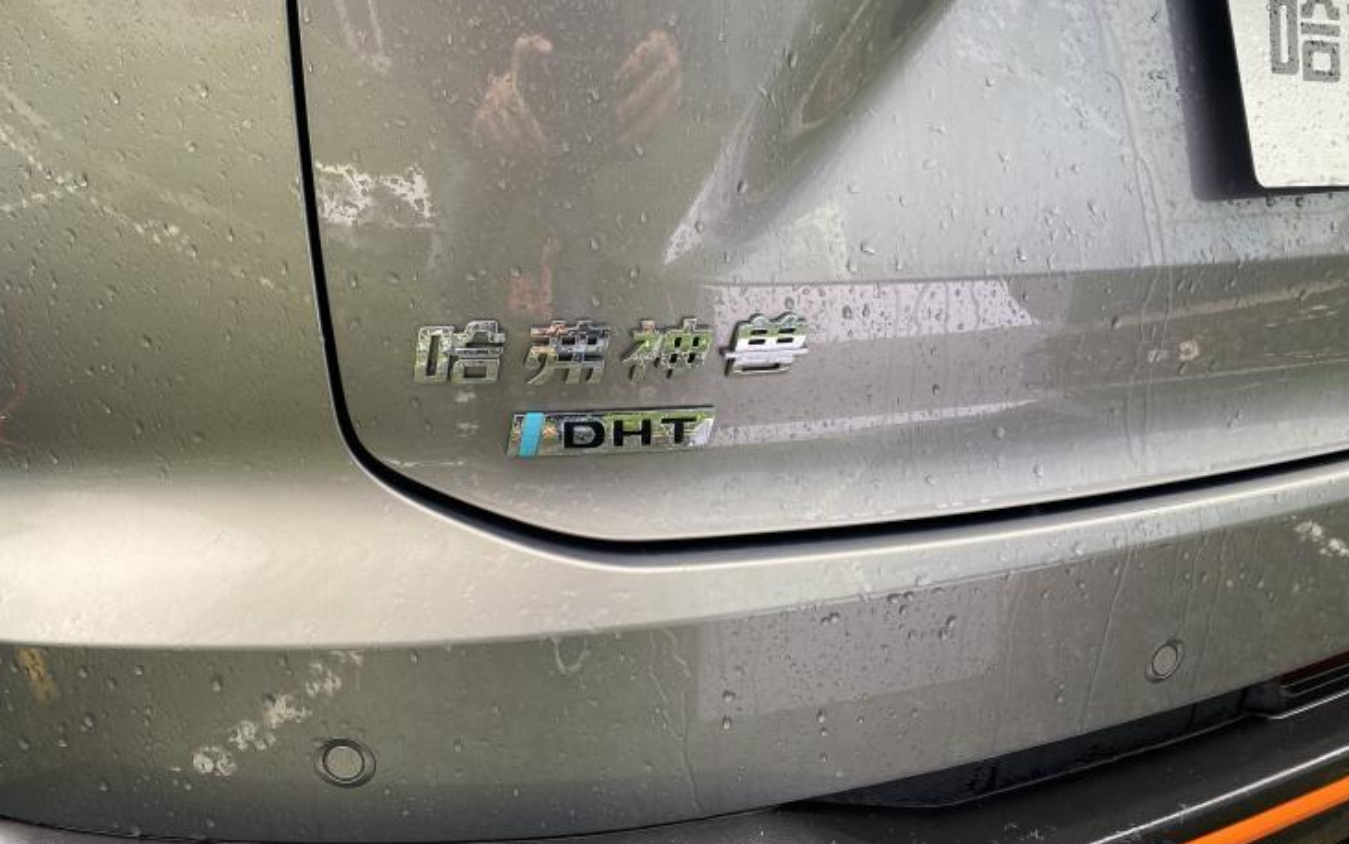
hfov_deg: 66.5
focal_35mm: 28
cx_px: 682
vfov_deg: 44.5
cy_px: 367
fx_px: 1030
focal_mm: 4.25
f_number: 1.8
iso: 80
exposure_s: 1/121
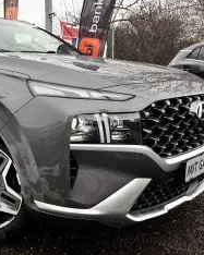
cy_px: 116
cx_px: 34
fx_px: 295
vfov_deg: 46.8
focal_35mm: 39
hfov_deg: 36.6
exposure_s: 1/668
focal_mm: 5.1
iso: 50
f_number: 1.6
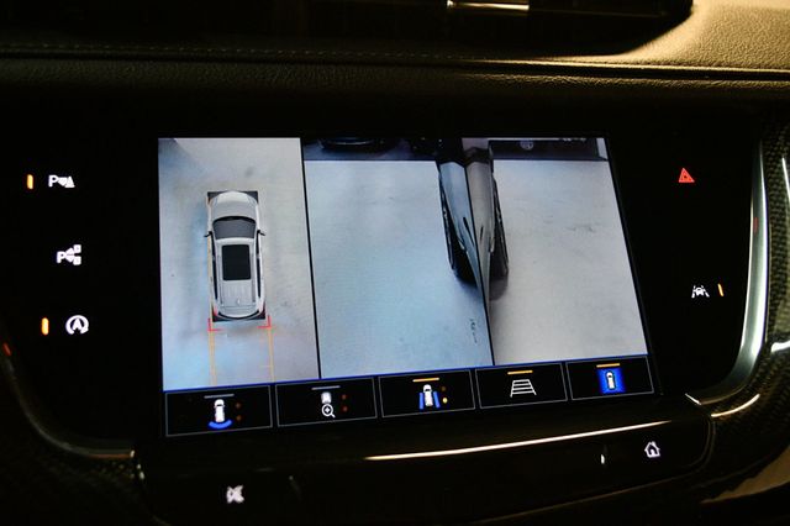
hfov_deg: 57.2
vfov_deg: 39.9
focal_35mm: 33
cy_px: 263
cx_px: 395
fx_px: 724
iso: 3200
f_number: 4
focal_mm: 22
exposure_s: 1/80
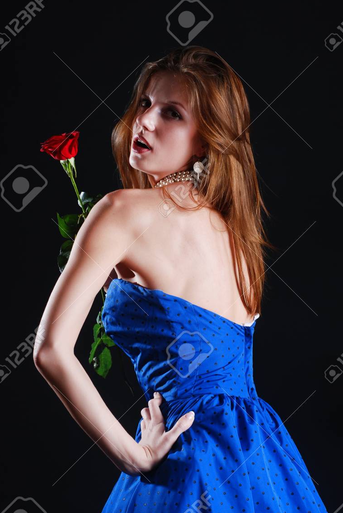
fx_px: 1226
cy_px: 268
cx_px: 172
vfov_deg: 23.6
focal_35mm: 86
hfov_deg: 15.9
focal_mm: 50
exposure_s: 1/200
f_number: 5.6
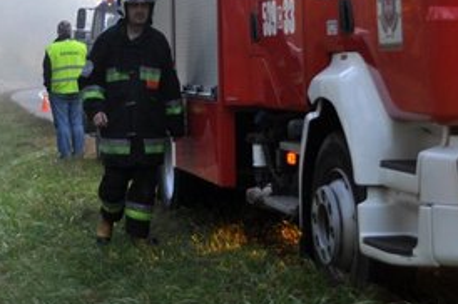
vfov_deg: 13.2
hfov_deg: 19.6
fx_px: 1311
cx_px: 105
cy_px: 72
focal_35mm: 103
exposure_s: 1/125
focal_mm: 29
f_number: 4
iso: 250
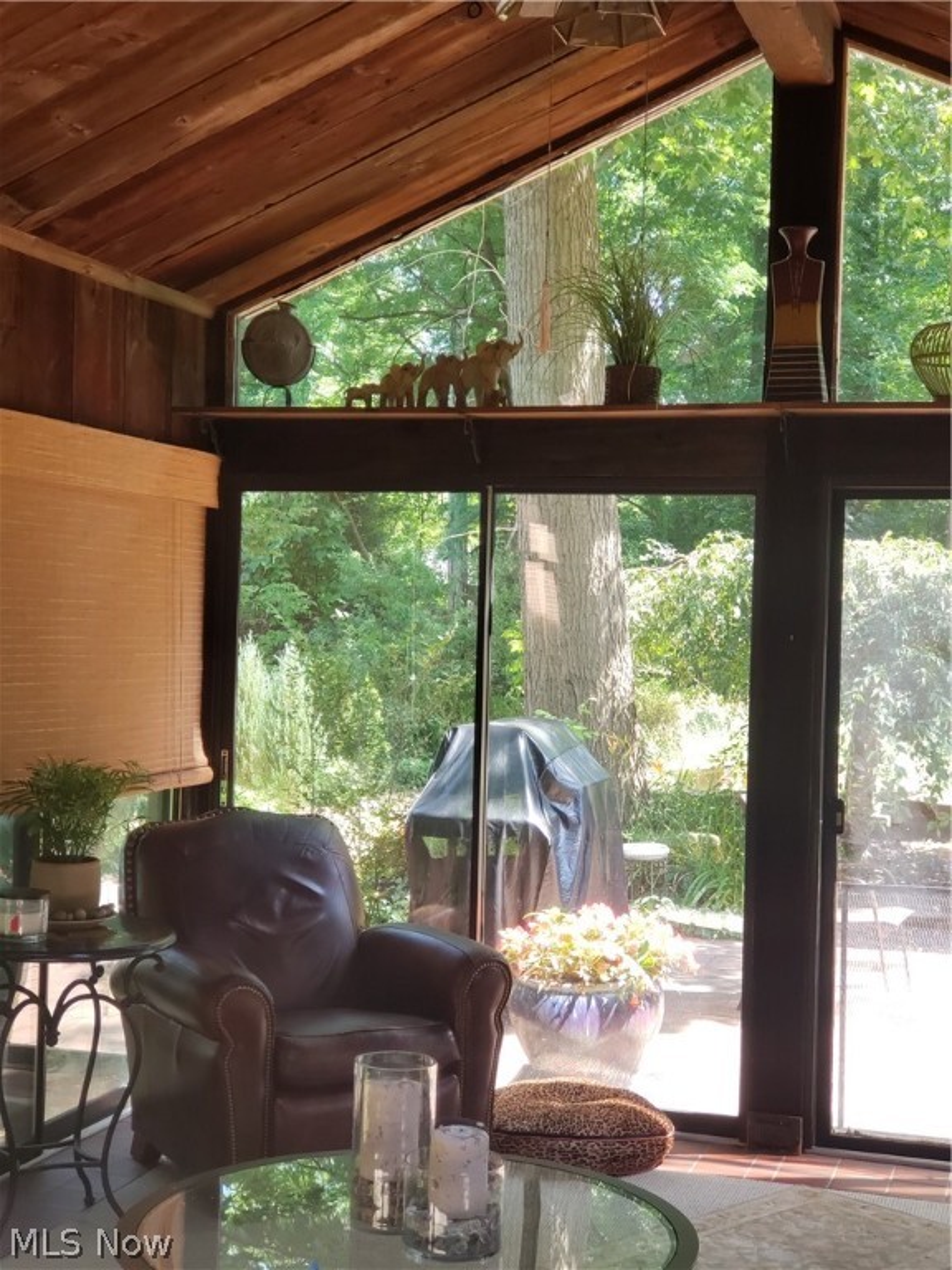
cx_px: 476
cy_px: 635
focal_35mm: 52
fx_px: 1907
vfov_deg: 36.8
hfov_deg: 28.0
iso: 32
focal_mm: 6
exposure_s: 1/30
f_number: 2.4
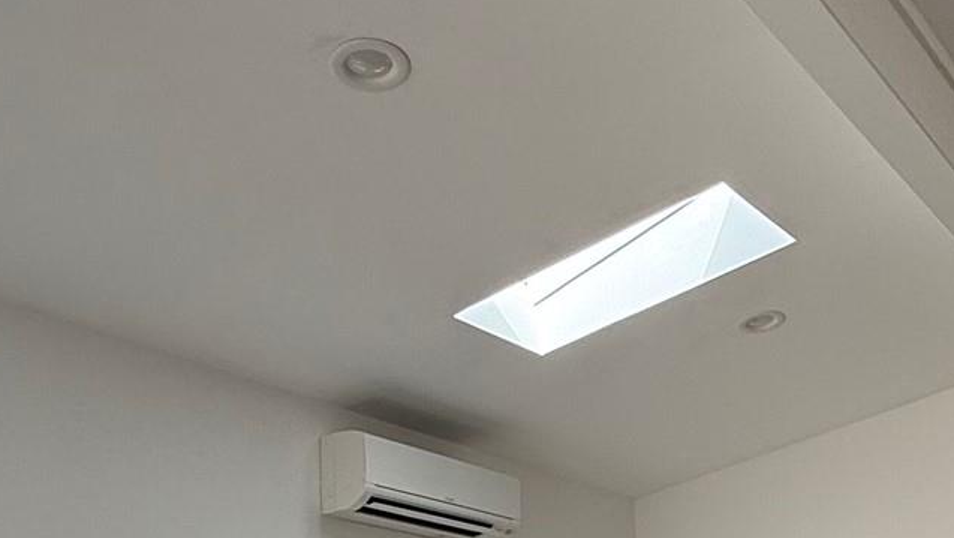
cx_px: 746
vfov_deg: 21.4
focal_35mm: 49
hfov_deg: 40.6
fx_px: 1240
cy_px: 757
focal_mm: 2.22
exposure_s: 1/138
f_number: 2.2
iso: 64
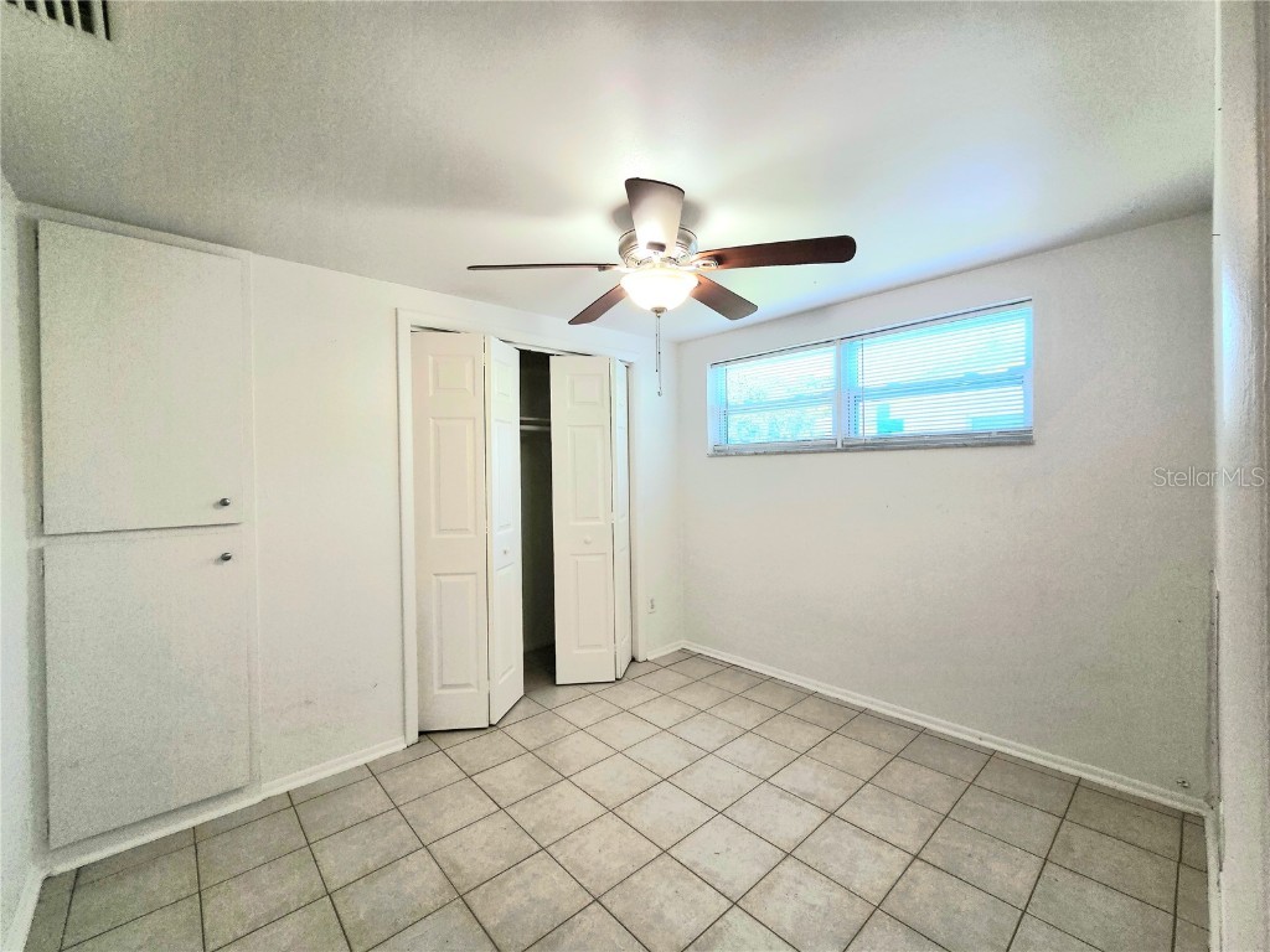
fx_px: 477
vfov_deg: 89.9
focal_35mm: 13
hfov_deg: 106.2
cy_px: 476
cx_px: 635
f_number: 2.2
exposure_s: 1/120
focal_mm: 2.2
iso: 50
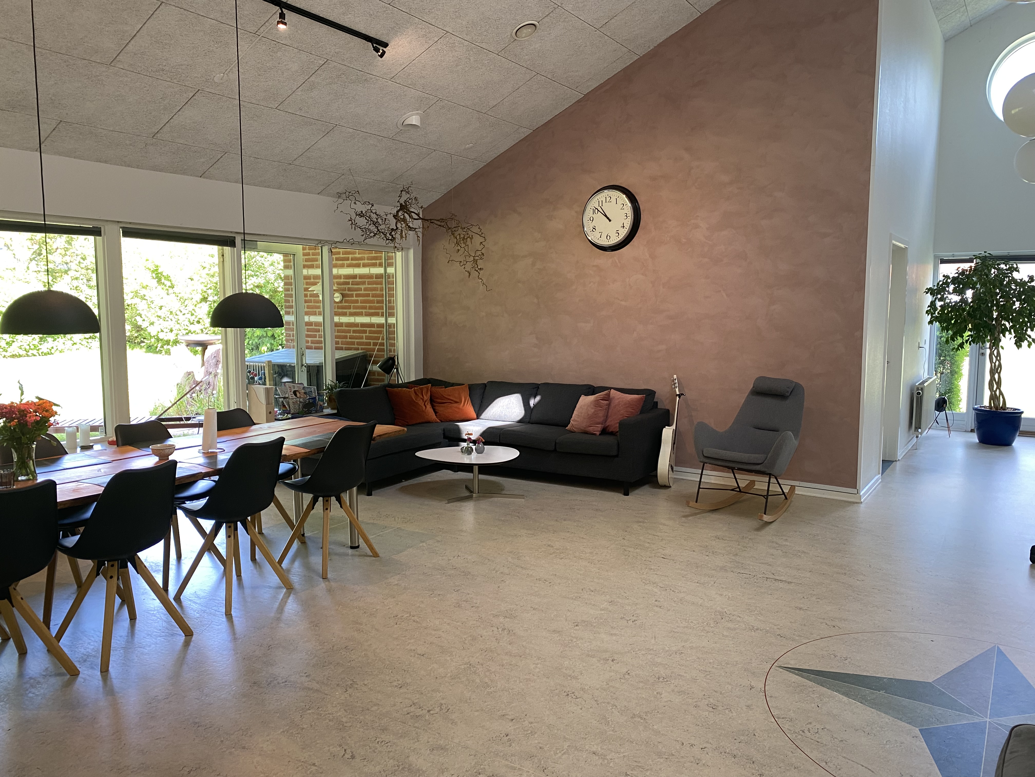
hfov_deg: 67.3
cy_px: 388
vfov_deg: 53.1
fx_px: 777
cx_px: 518
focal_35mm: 26
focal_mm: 4.25
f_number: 1.8
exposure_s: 1/87
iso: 125
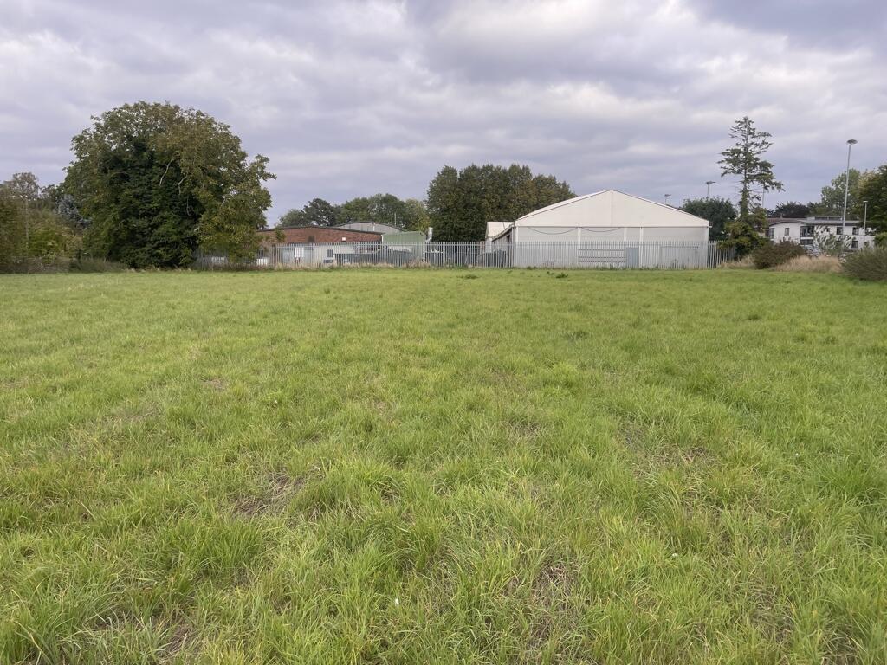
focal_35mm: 26
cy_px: 332
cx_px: 444
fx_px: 666
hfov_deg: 67.3
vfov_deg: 53.1
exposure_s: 1/467
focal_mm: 4.2
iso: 32
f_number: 1.6
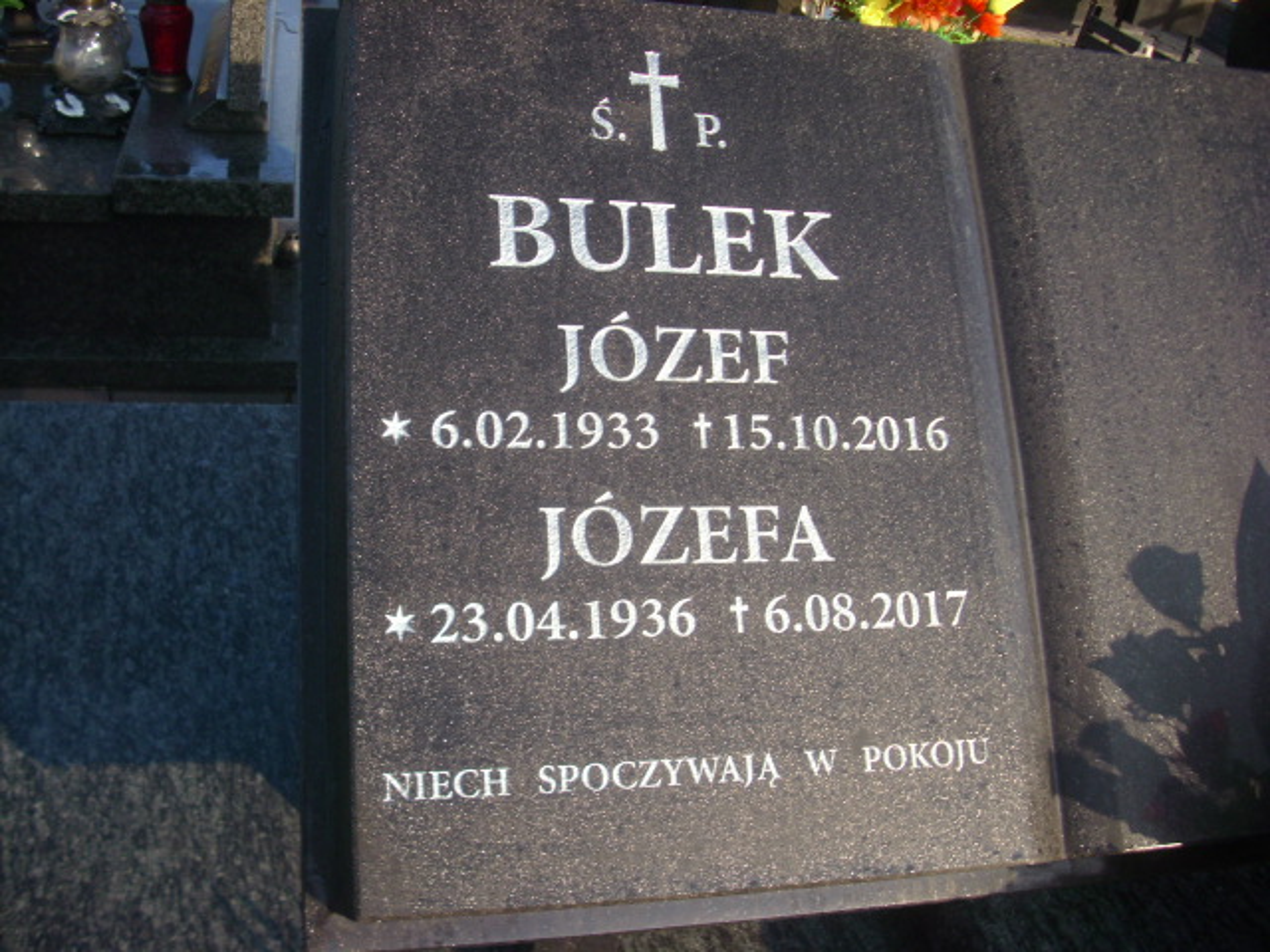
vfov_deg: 38.7
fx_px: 1357
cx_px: 635
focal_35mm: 37
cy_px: 476
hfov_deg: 50.1
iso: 50
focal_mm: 6.2
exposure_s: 1/91
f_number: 5.6
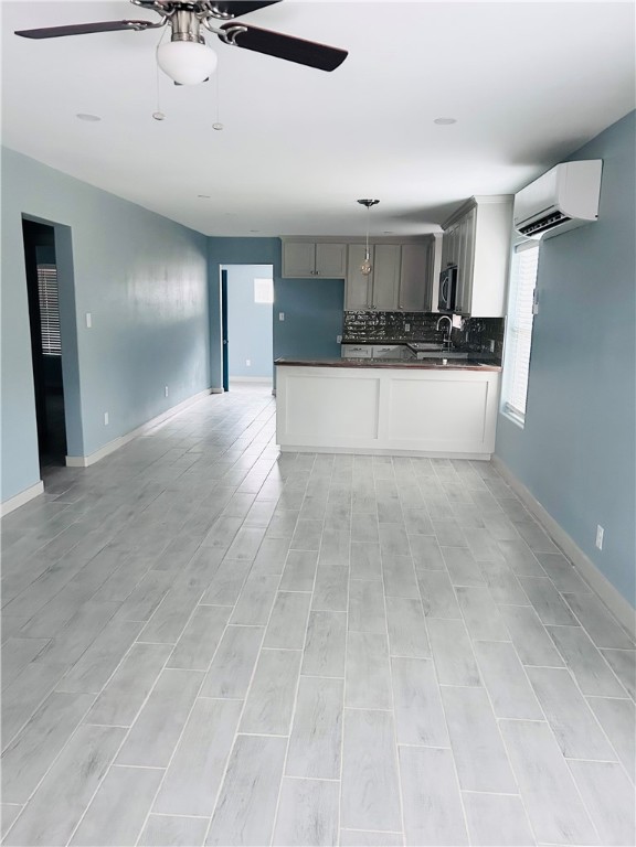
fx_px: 637
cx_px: 318
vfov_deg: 67.3
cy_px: 424
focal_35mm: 26
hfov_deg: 53.1
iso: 500
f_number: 1.5
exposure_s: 1/60
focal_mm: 5.7
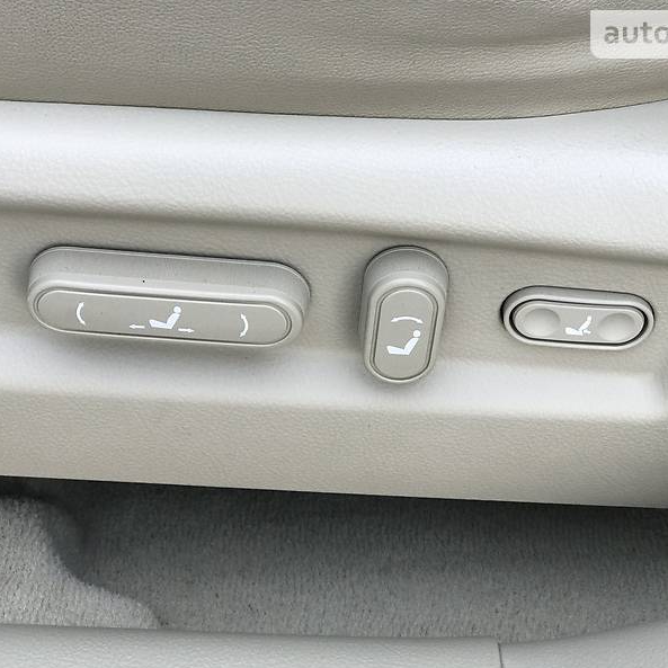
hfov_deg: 25.4
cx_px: 319
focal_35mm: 68
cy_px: 335
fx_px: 1485
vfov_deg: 25.4
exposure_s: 1/50
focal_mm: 6.6
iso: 25
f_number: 2.8
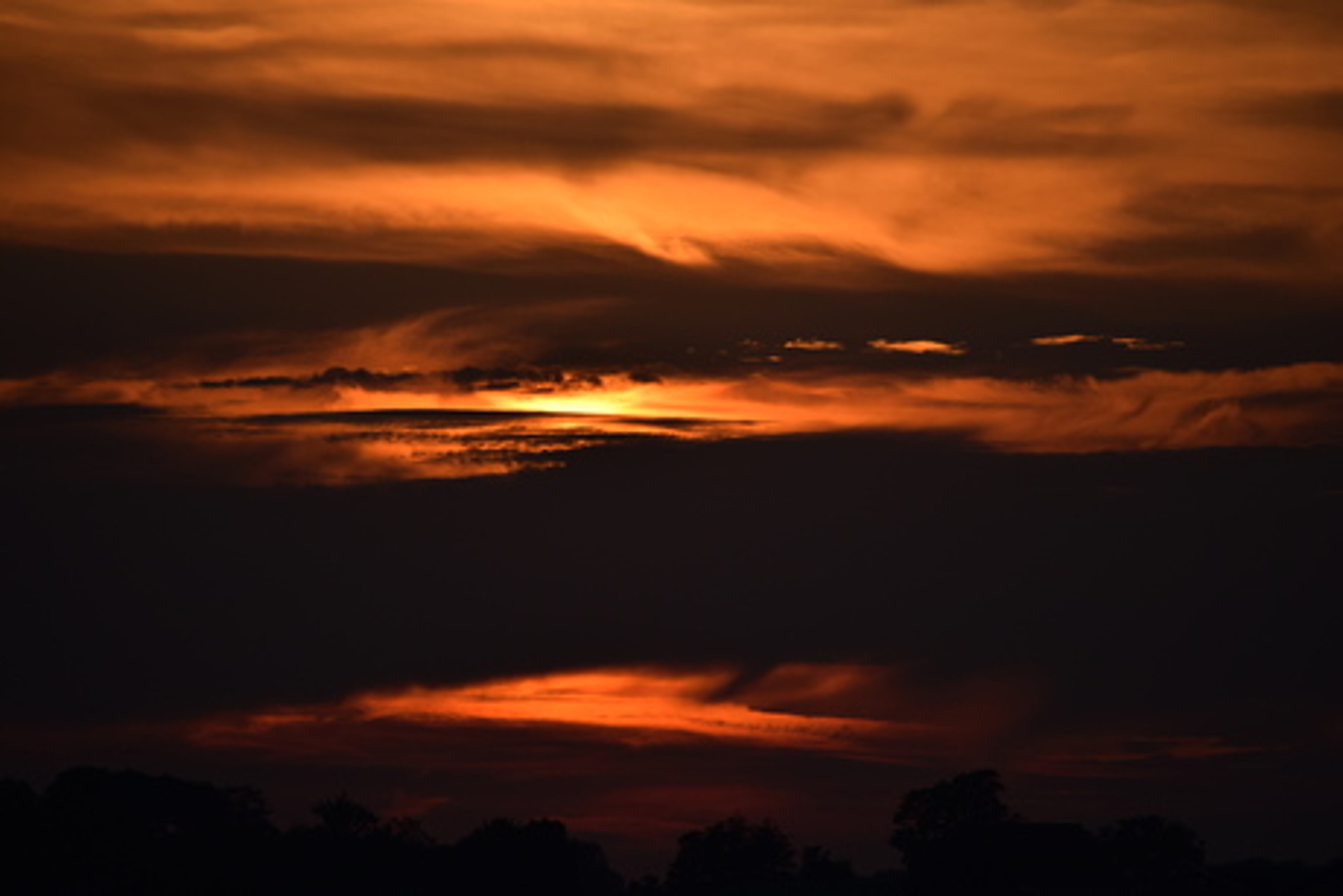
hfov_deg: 4.9
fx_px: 15672
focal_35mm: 420
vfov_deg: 3.3
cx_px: 672
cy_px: 448
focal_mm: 280
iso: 100
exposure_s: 1/1600
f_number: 5.6
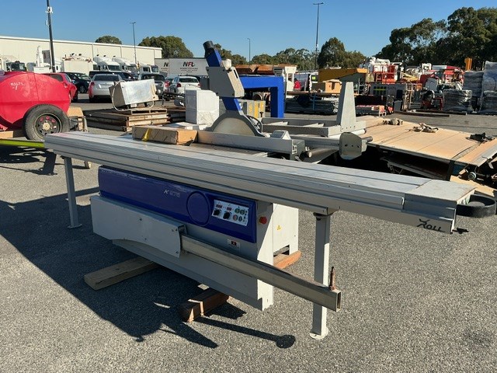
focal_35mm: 29
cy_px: 186
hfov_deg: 61.7
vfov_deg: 48.2
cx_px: 248
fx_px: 416
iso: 25
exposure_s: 1/1626
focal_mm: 3
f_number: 1.8
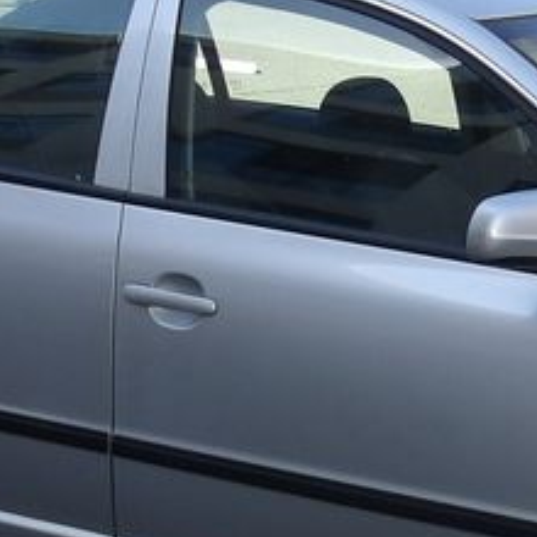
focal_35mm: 111
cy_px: 366
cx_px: 544
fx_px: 1948
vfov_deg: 15.7
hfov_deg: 15.4
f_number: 3
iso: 100
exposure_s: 1/388
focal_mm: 4.9
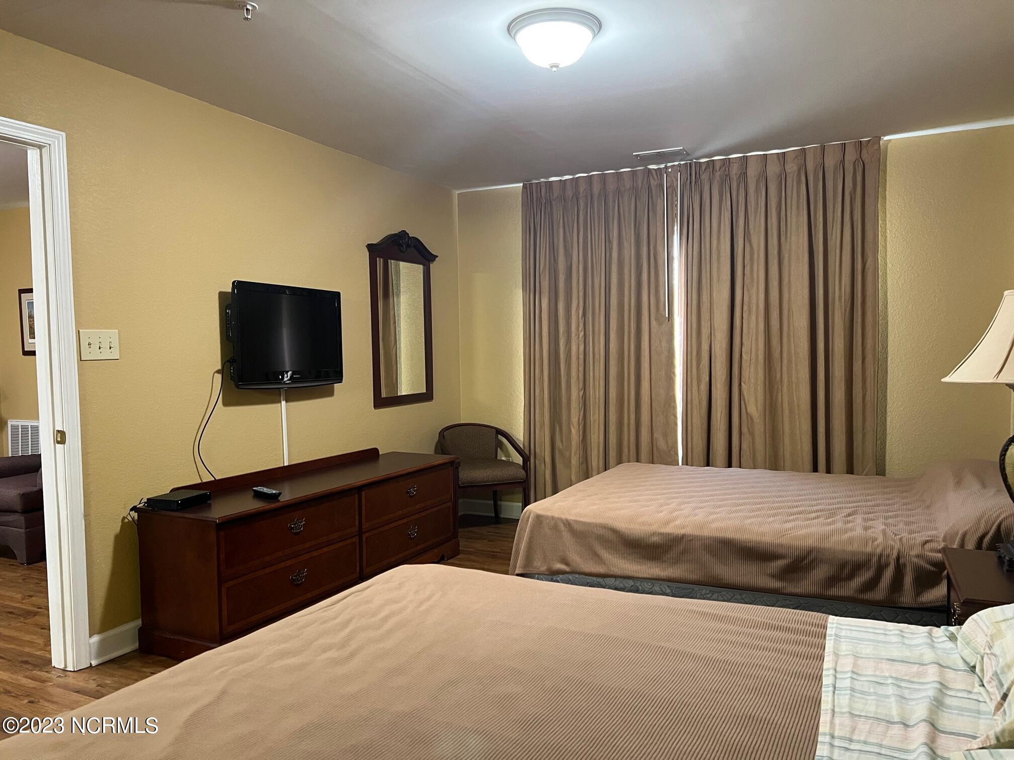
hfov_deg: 67.3
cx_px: 507
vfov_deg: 53.1
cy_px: 380
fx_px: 762
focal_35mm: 26
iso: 400
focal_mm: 5.7
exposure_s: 1/60
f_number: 1.5
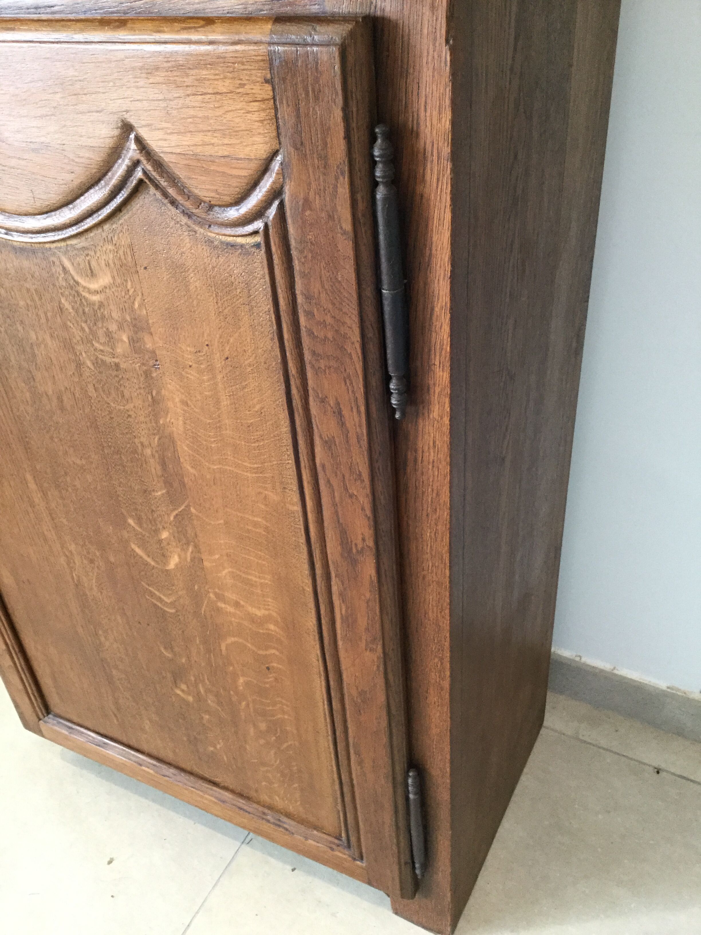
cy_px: 468
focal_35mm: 31
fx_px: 837
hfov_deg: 45.4
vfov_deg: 58.4
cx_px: 350
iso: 160
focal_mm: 3.3
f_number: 2.4
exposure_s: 1/33
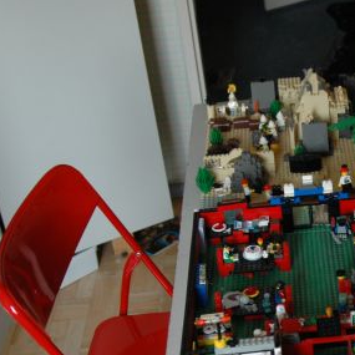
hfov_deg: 20.6
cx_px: 394
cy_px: 262
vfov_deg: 21.5
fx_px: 928
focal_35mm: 80
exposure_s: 1/80
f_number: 4.5
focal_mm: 28
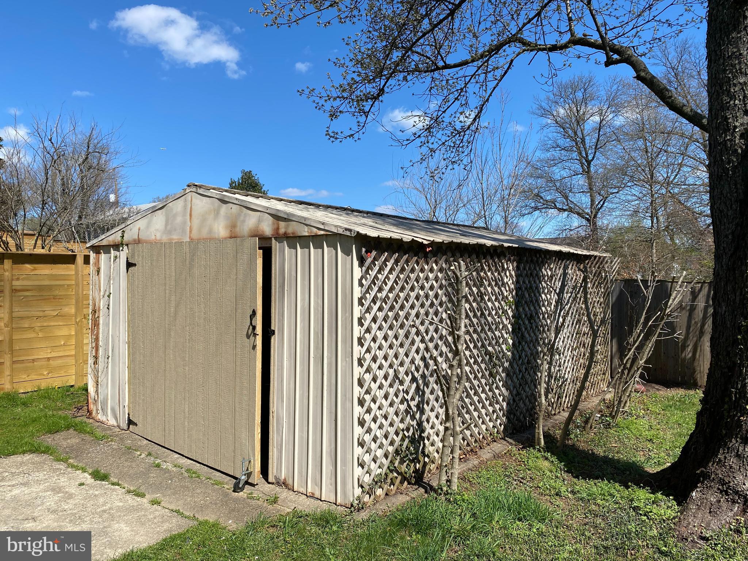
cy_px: 280
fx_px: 562
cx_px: 374
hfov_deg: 67.3
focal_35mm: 26
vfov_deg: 53.1
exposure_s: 1/3125
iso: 32
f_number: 1.8
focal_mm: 4.25
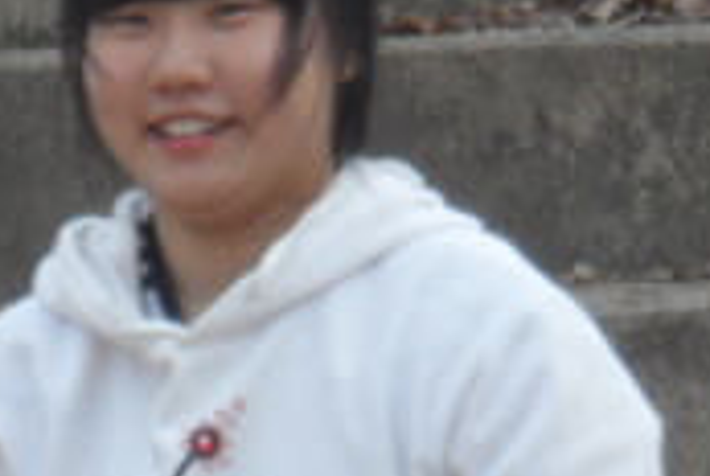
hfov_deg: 2.6
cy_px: 509
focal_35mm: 799
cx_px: 312
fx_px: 15785
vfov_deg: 1.7
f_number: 5.9
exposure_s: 1/90
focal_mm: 24.5
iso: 80
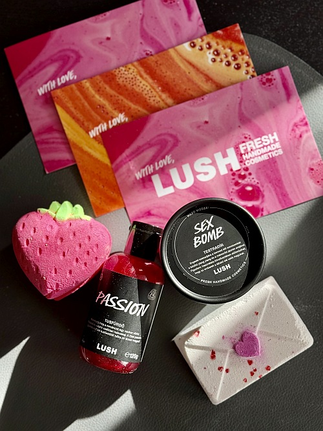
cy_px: 216
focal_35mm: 48
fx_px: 597
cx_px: 162
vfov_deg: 39.7
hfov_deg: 30.3
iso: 80
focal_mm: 6.76
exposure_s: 1/273
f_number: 1.78
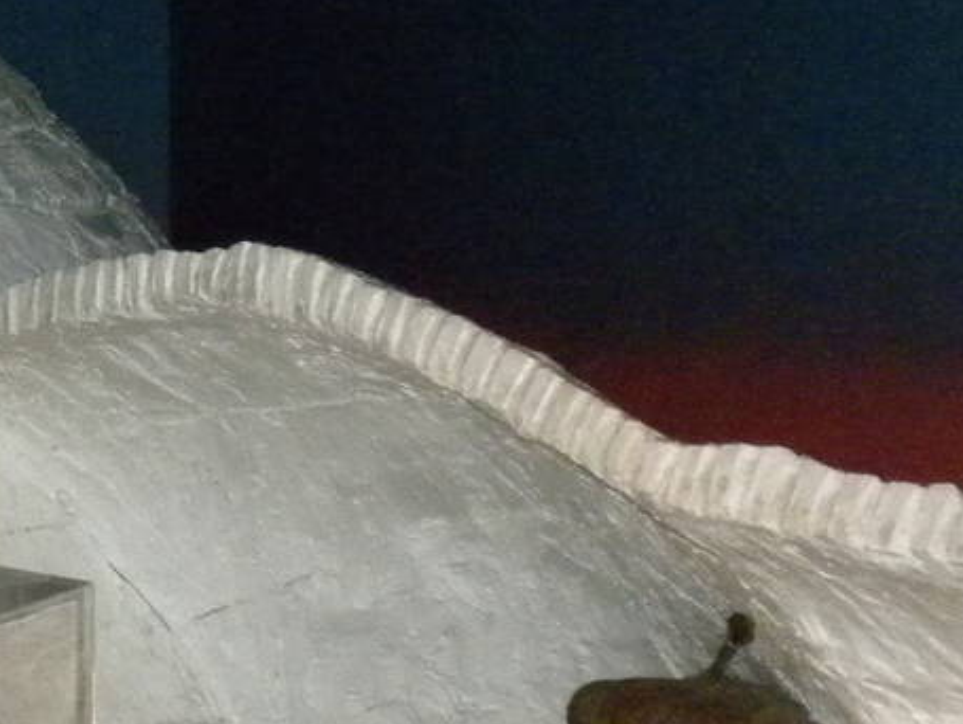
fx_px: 3619
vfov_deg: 11.4
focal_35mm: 130
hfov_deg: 14.3
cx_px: -392
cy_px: 368
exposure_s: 1/30
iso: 569
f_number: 3.5
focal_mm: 6.6
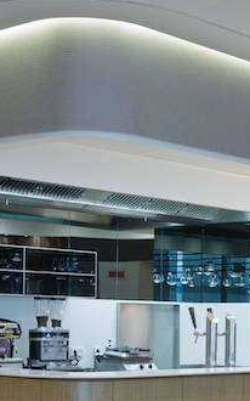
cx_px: 256
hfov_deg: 13.7
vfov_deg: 21.9
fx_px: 1026
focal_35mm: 94
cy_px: 312
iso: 200
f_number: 13
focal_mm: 38
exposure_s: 1/1.67
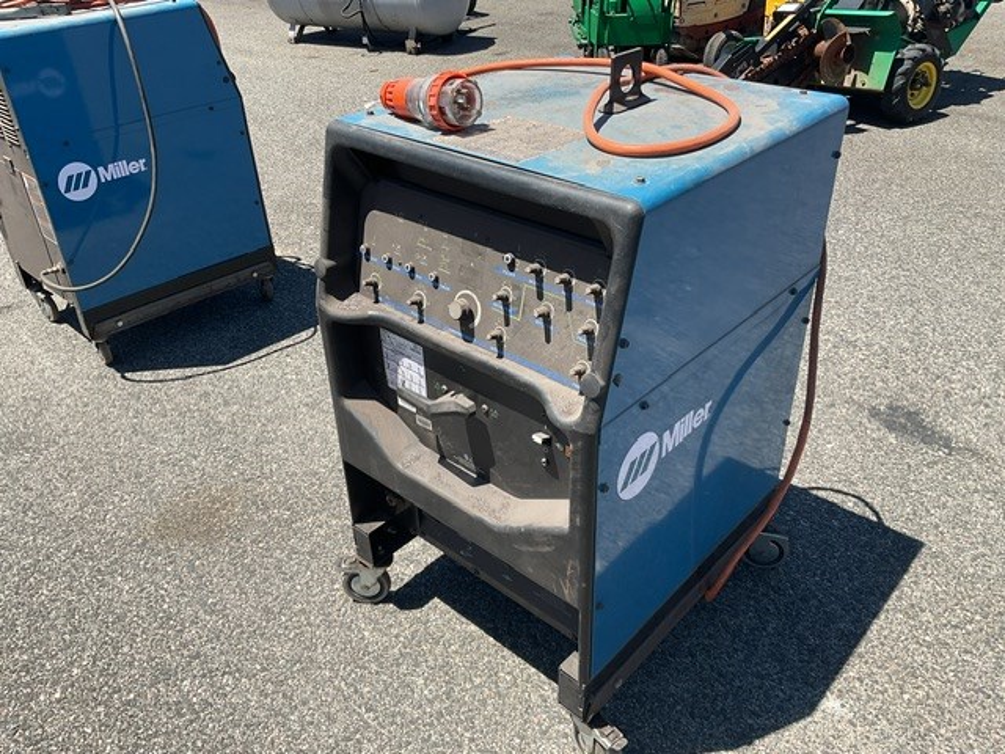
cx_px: 502
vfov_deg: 48.2
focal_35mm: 29
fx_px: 842
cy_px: 377
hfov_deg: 61.7
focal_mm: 3
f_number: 1.8
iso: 16
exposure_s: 1/1221
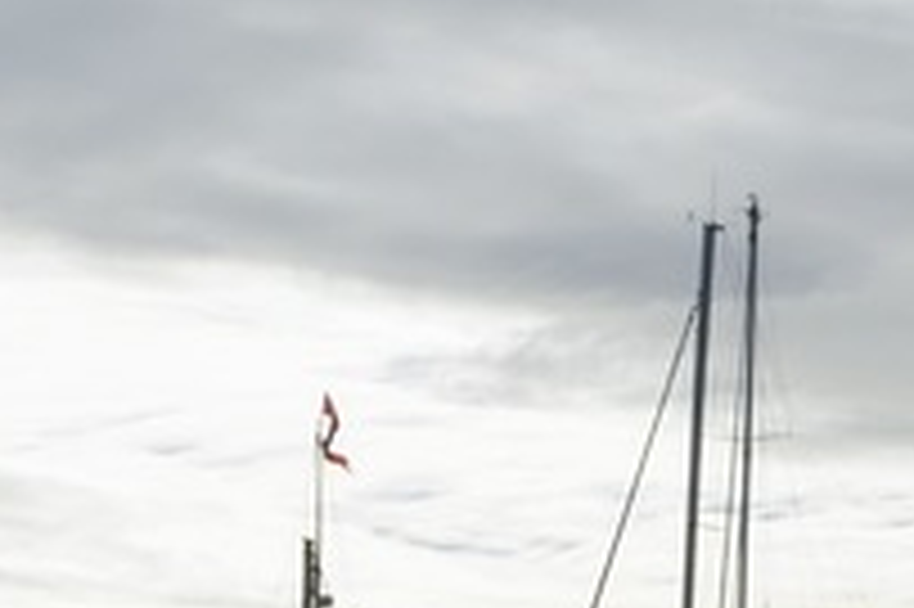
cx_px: 86
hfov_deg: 14.9
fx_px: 3450
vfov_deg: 9.5
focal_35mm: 136
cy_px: 1148
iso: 100
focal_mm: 18
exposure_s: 1/400
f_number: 10
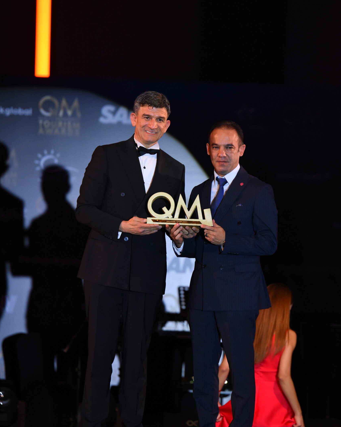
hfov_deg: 7.8
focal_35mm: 198
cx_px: 170
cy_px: 248
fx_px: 2498
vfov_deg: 9.8
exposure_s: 1/400
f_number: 4
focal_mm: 175
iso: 3200
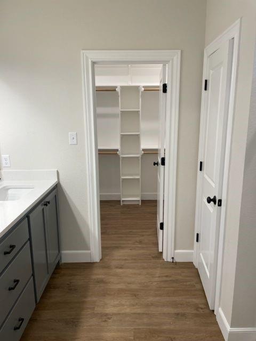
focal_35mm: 26
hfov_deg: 53.1
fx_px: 256
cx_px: 128
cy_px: 170
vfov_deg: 67.3
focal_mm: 4.2
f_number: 1.6
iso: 64
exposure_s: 1/120
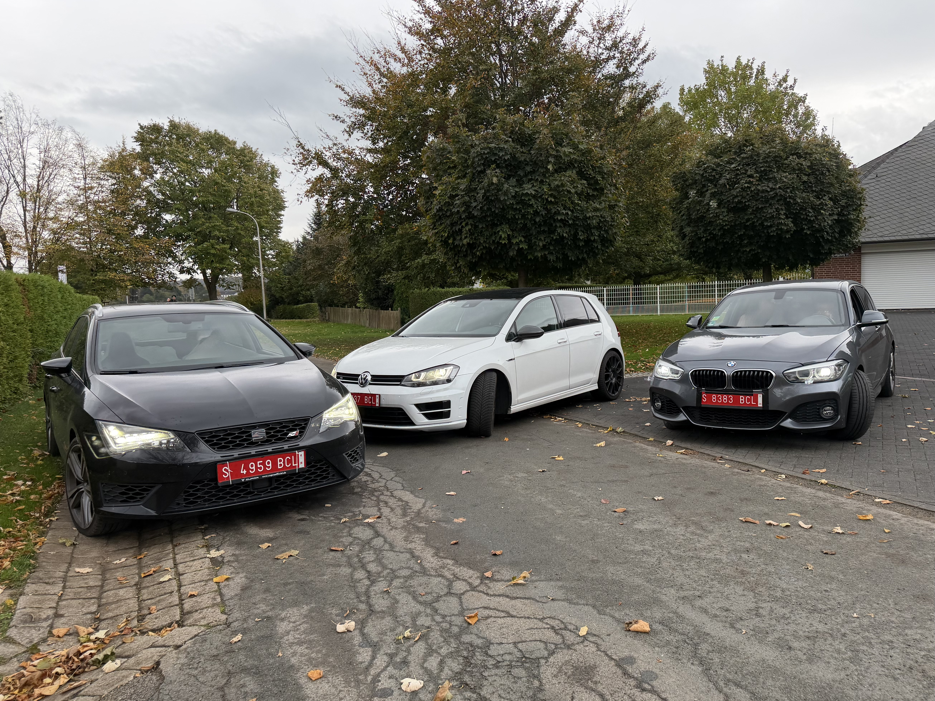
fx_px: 648
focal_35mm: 24
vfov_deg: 56.8
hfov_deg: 71.6
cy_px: 350
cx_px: 468
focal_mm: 6.76
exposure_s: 1/198
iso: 100
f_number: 1.78
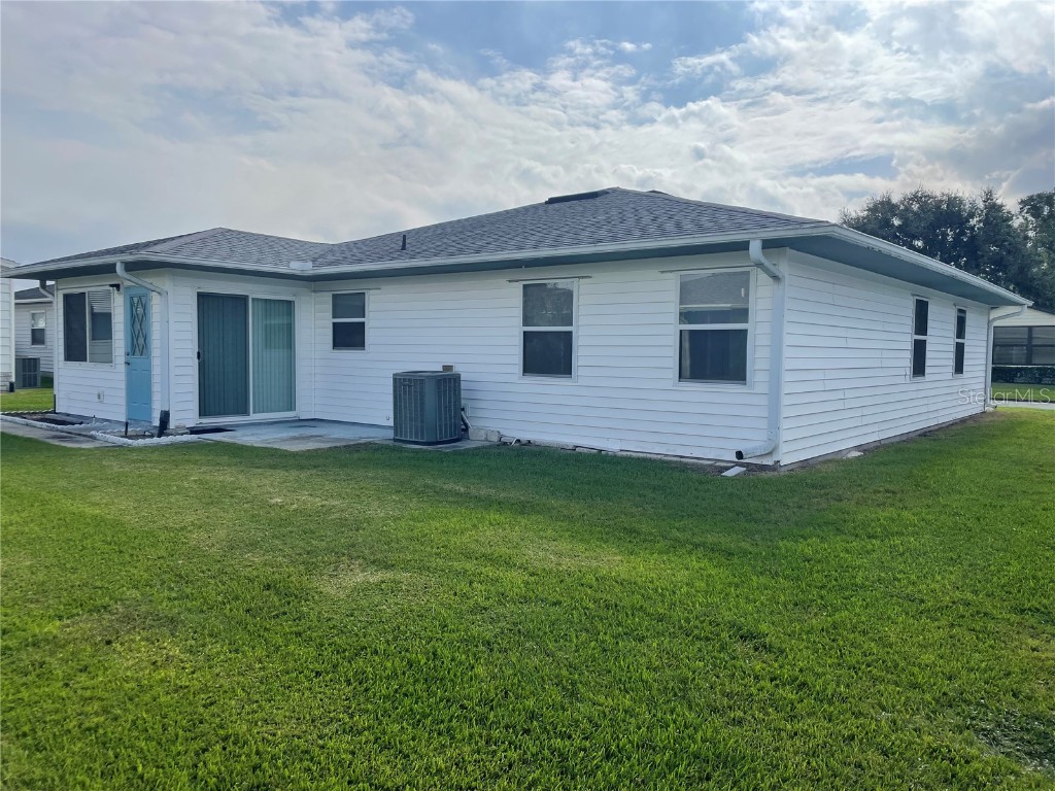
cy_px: 396
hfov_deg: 67.3
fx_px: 792
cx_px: 528
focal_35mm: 26
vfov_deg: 53.1
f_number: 1.6
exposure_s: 1/6897
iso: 32
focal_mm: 4.2
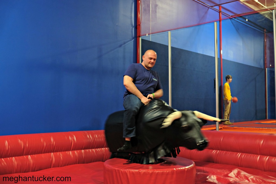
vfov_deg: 35.0
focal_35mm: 38
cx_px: 138
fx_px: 291
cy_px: 92
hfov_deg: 50.7
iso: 1000
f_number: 3.2
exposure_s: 1/30
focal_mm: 25.4
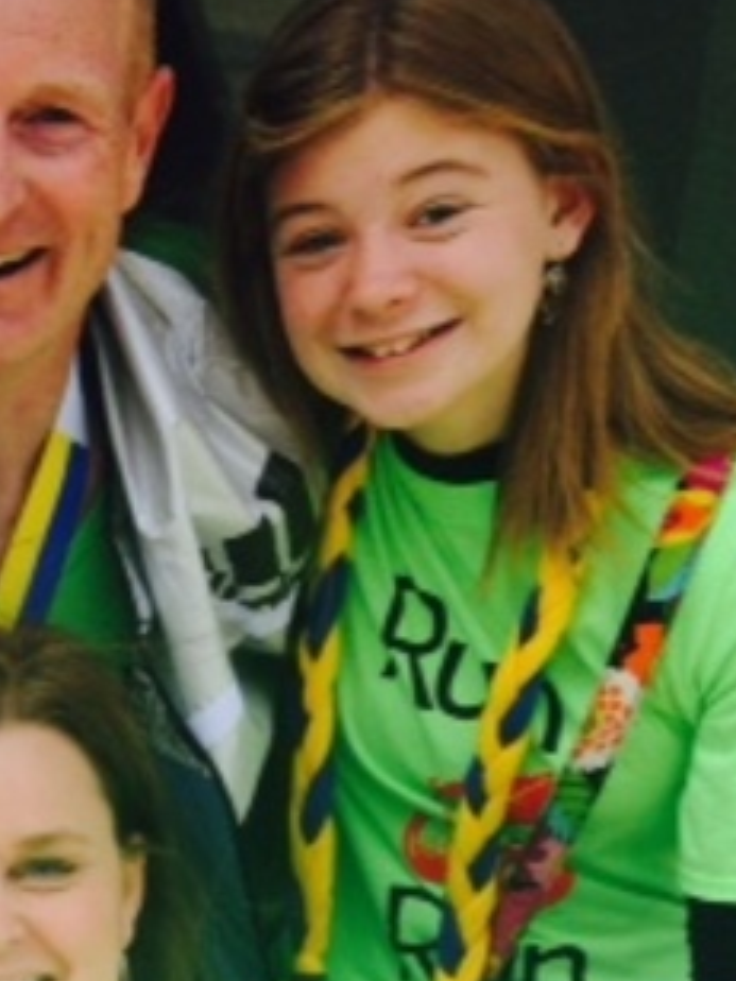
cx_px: -83
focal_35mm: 103
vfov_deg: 17.8
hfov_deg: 14.0
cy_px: 1274
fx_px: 2920
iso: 50
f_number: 2.4
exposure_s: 1/713
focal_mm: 4.12
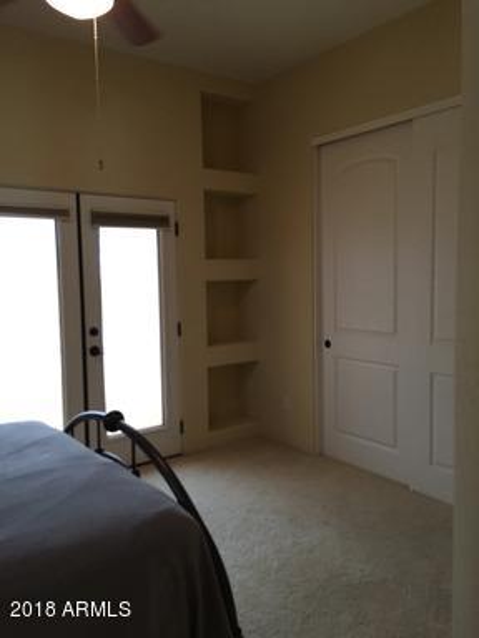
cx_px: 240
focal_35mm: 29
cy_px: 319
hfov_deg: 48.2
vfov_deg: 61.7
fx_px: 535
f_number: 2.2
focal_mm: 4.15
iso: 200
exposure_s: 1/30
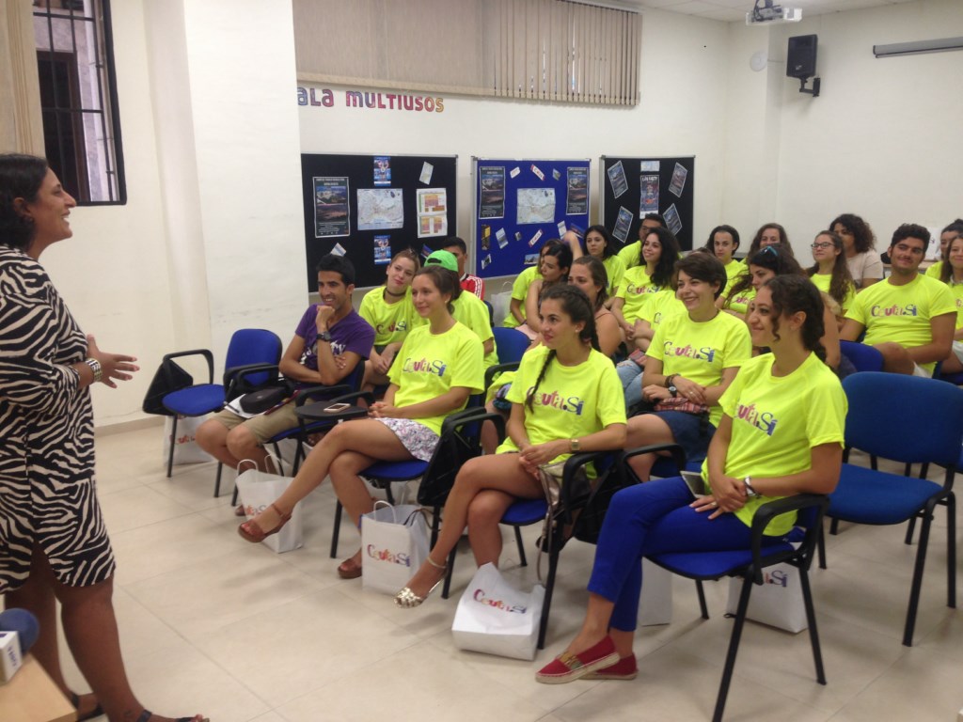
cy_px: 361
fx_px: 918
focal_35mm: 33
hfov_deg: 55.4
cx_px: 482
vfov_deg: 42.9
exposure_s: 1/24
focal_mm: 4.12
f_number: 2.4
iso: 50
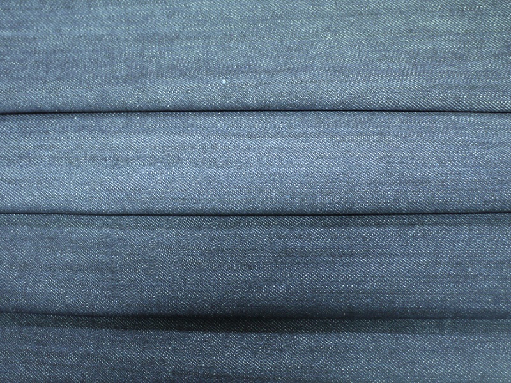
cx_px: 256
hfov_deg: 51.4
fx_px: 531
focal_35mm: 36
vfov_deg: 39.7
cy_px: 192
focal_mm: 18
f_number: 4
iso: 400
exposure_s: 1/5
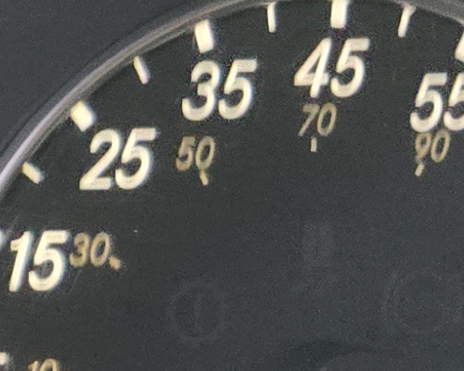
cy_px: 377
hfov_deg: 10.4
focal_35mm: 155
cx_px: -727
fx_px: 2128
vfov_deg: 9.9
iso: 640
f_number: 1.8
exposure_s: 1/120
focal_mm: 5.4
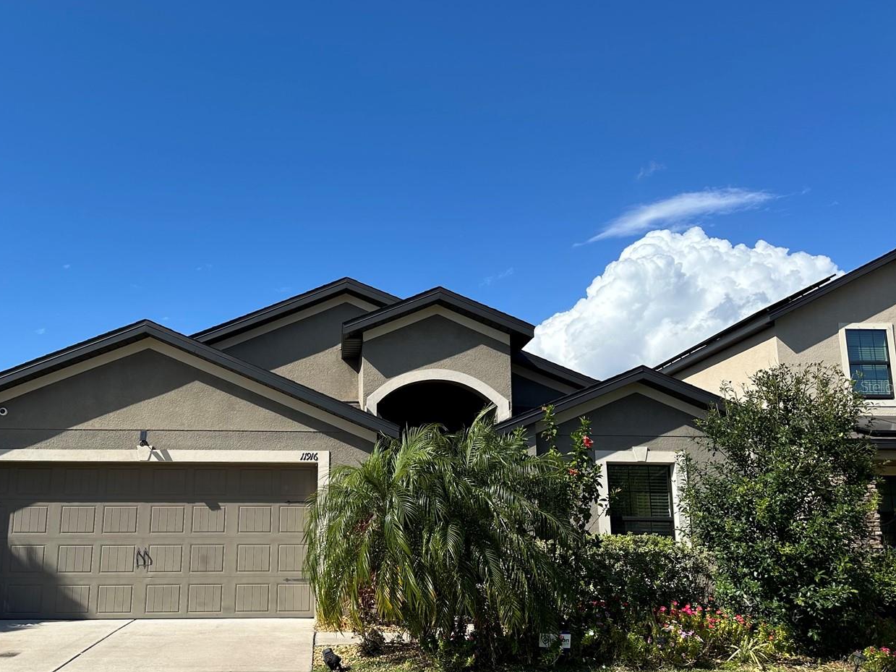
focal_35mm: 31
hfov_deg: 57.8
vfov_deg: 45.3
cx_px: 350
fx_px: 802
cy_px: 386
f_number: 1.78
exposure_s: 1/5263
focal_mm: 6.86
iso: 80
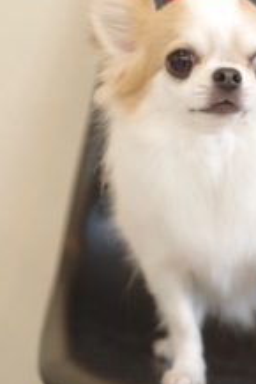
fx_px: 2194
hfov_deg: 6.7
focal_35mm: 206
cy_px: 83
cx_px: 230
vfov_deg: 10.0
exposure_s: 1/125
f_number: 2.8
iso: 1600
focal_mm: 75
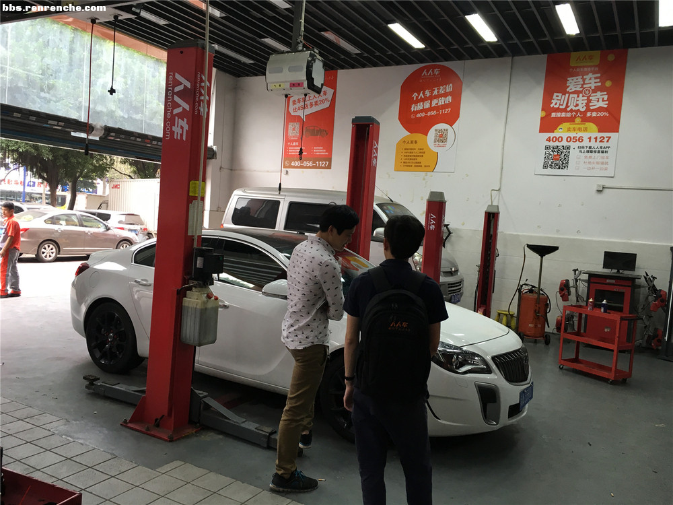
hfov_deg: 61.7
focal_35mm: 29
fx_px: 564
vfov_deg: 48.2
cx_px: 336
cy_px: 252
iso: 32
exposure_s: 1/33
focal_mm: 4.15
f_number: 2.2
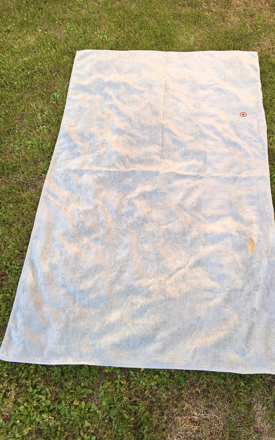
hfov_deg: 40.5
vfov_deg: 61.2
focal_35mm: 31
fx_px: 372
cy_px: 220
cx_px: 157
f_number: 2.2
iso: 25
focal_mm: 4.15
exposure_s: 1/100
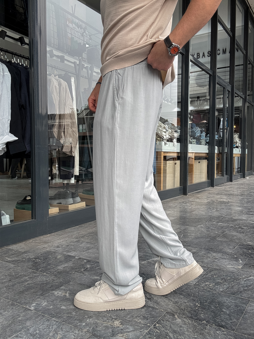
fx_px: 294
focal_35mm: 30
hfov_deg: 46.8
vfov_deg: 60.0
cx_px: 127
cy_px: 170
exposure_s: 1/140
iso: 20
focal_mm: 2.69
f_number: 1.9
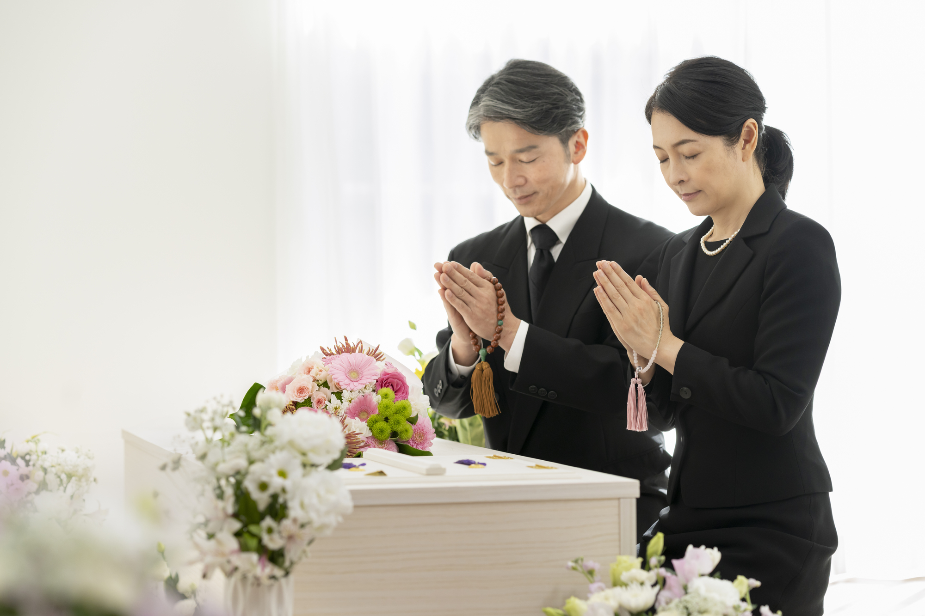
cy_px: 308
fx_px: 2184
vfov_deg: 16.1
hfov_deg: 23.9
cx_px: 462
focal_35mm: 85
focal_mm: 85
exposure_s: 1/125
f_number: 3.2
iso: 640
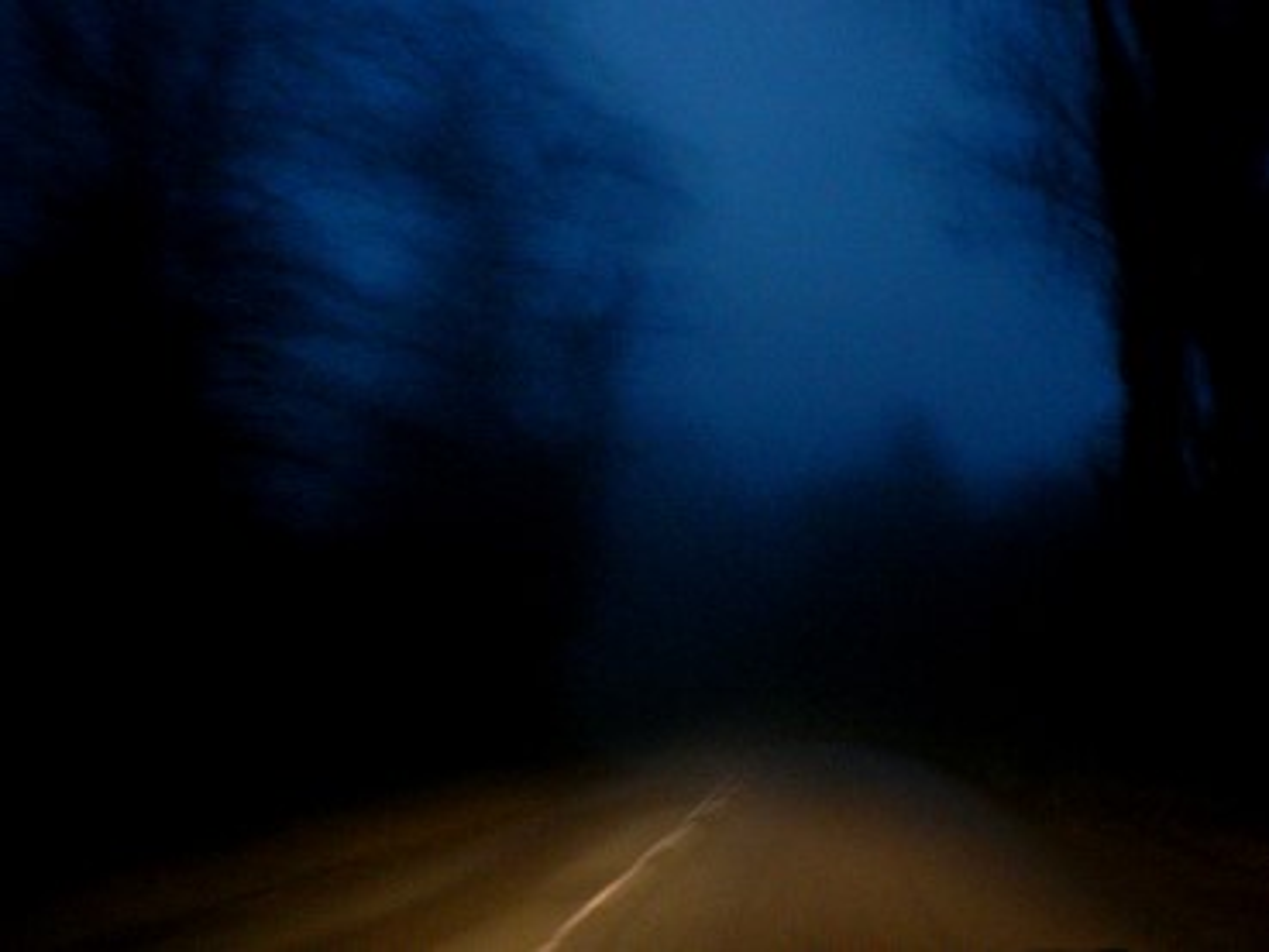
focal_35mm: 36
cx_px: 634
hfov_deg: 51.3
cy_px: 476
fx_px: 1320
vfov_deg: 39.7
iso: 200
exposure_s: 1/4
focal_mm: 6
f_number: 2.8
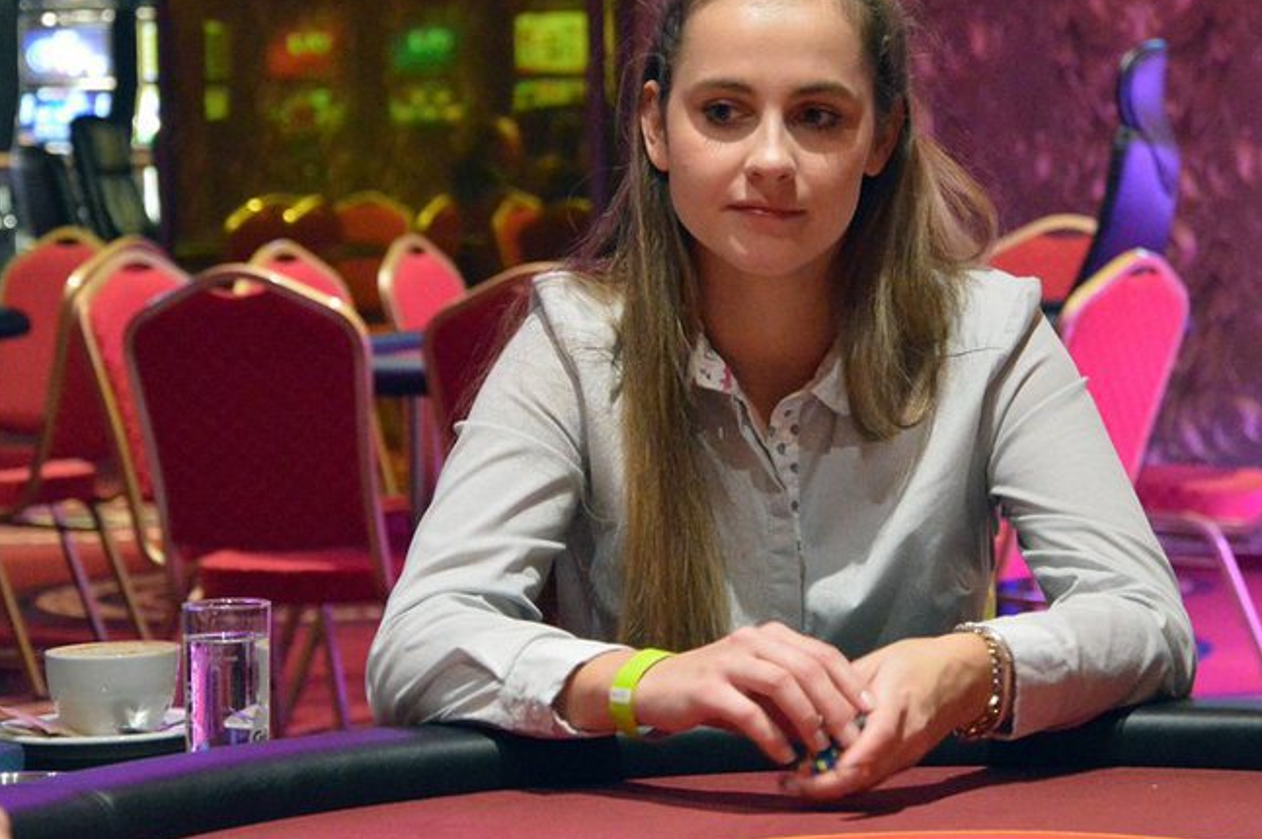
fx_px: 4027
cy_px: 336
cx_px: 675
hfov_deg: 17.8
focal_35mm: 115
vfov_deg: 11.9
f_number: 5.3
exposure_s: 1/20
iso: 6400
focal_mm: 62
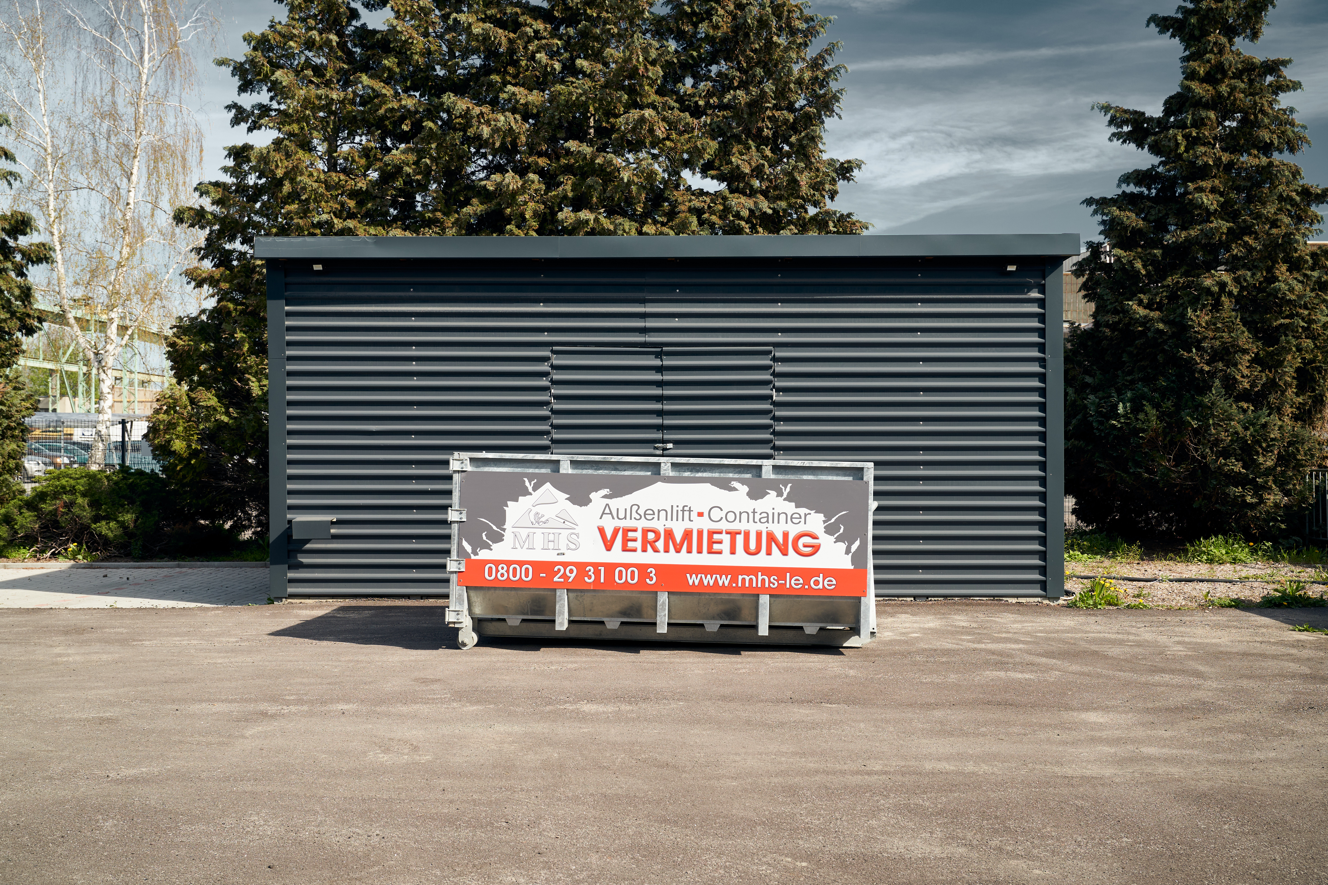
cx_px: 664
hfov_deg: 55.8
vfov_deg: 38.9
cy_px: 442
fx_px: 1254
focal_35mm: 34
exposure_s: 1/200
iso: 160
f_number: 8
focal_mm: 34
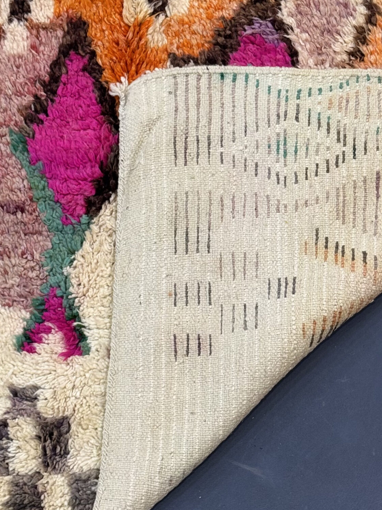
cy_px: 194
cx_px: 292
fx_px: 1207
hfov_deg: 17.9
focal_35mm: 82
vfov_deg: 23.8
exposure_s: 1/50
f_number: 1.78
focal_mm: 6.76
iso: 100
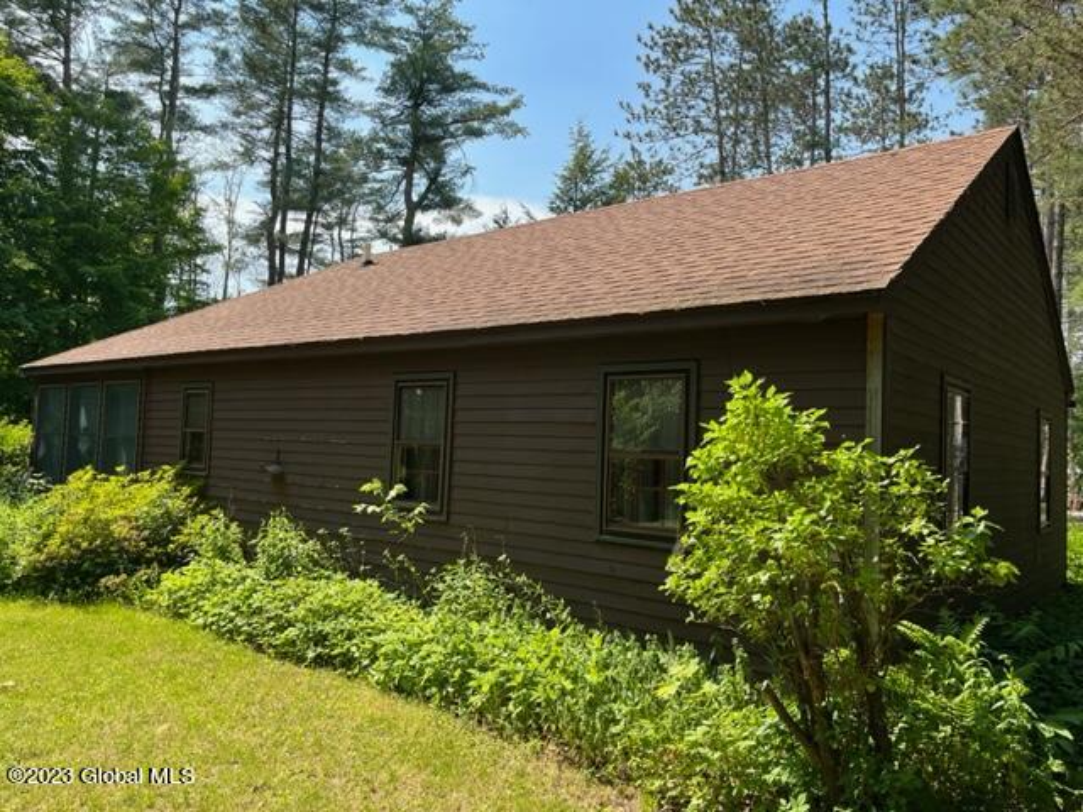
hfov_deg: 67.3
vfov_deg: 53.1
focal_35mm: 26
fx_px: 813
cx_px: 542
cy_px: 406
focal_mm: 5.1
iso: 50
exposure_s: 1/1422
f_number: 1.6
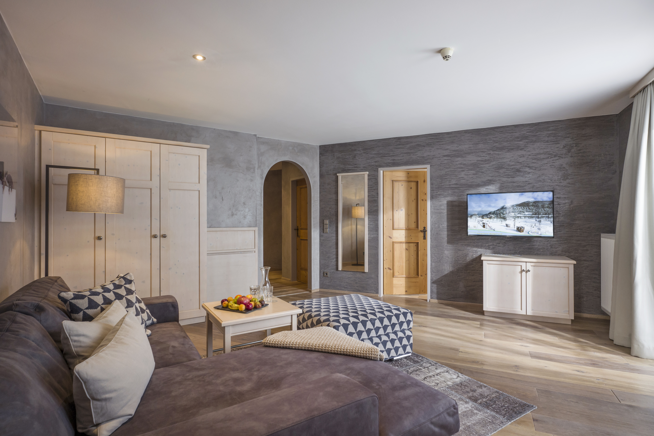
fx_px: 327
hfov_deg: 90.0
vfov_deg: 67.4
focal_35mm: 18
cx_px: 327
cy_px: 218
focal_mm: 18
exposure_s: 1/40
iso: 400
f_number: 4
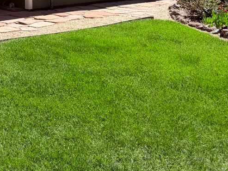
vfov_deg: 18.5
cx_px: -49
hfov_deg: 24.1
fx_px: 481
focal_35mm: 73
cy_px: -63
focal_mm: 6.76
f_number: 1.78
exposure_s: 1/2370
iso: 80
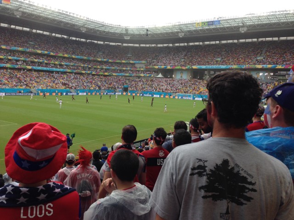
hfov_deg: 55.4
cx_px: 147
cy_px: 110
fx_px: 280
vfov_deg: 42.9
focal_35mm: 33
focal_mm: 4.12
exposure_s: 1/198
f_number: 2.4
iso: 50
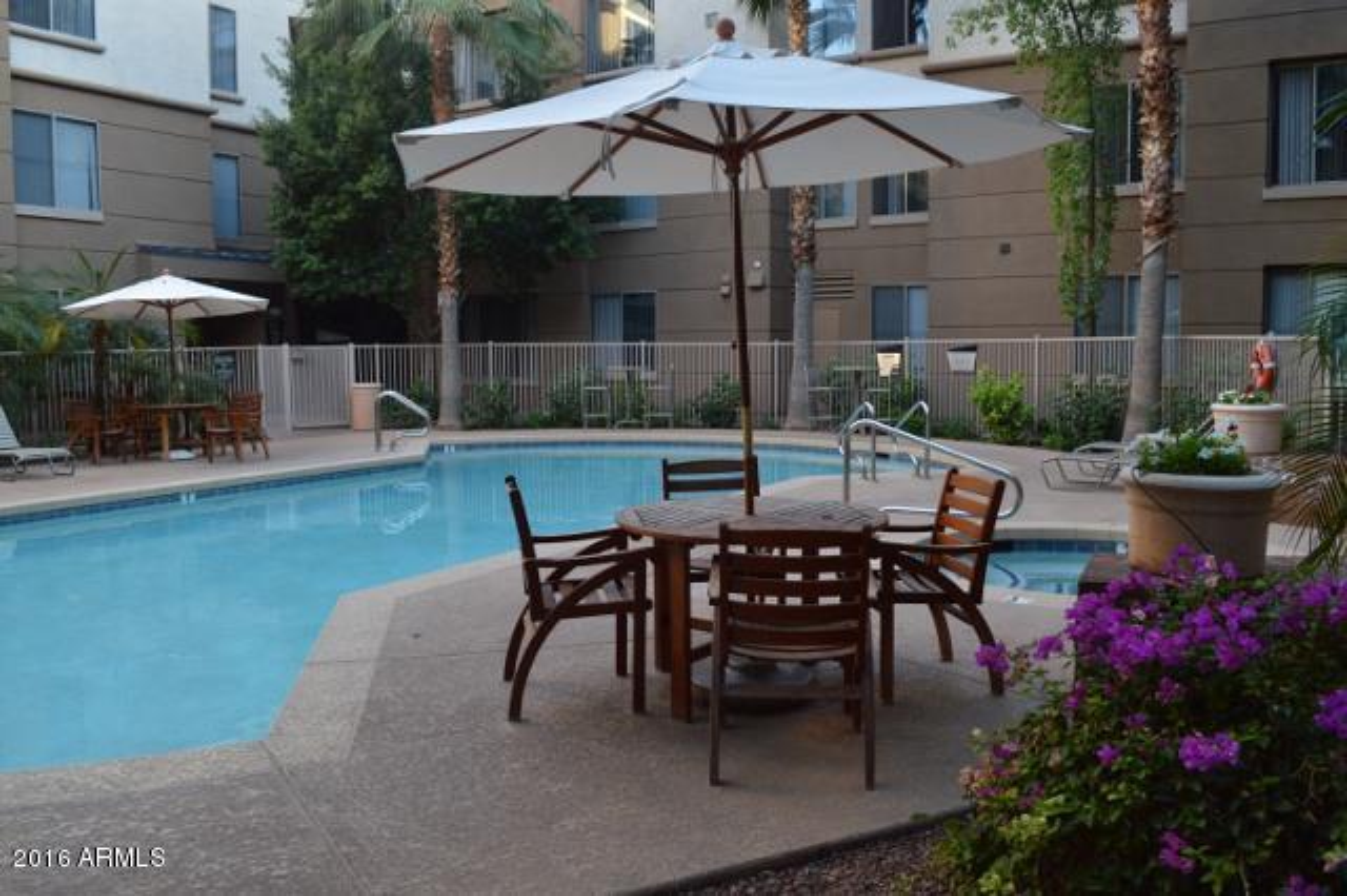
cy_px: 448
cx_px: 674
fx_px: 1010
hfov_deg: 67.4
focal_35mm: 27
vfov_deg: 47.9
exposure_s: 1/100
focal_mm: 18
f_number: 5
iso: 400
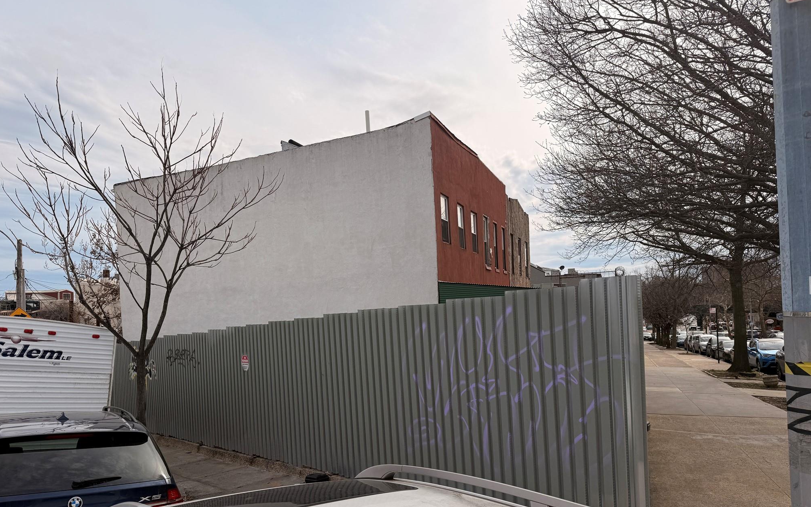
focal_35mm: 26
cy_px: 300
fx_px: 575
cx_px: 398
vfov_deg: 47.3
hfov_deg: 70.4
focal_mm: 6.76
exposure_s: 1/7353
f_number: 1.78
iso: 80
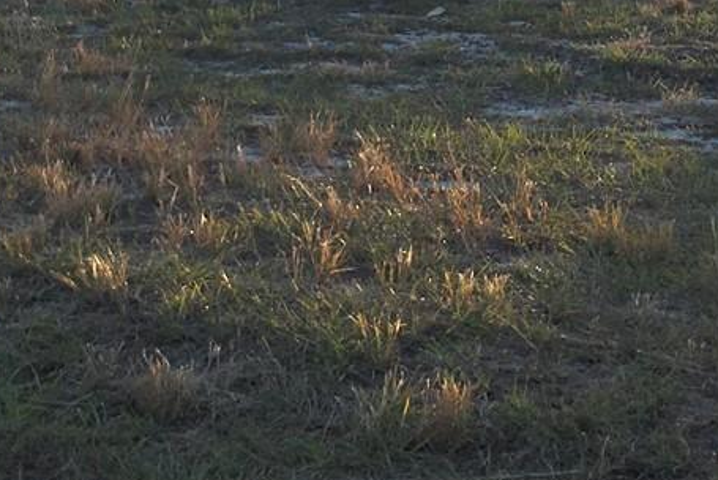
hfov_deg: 19.1
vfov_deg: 12.5
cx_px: 183
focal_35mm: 106
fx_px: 2115
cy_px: -166
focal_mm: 4.15
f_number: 2.2
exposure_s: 1/1202
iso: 25
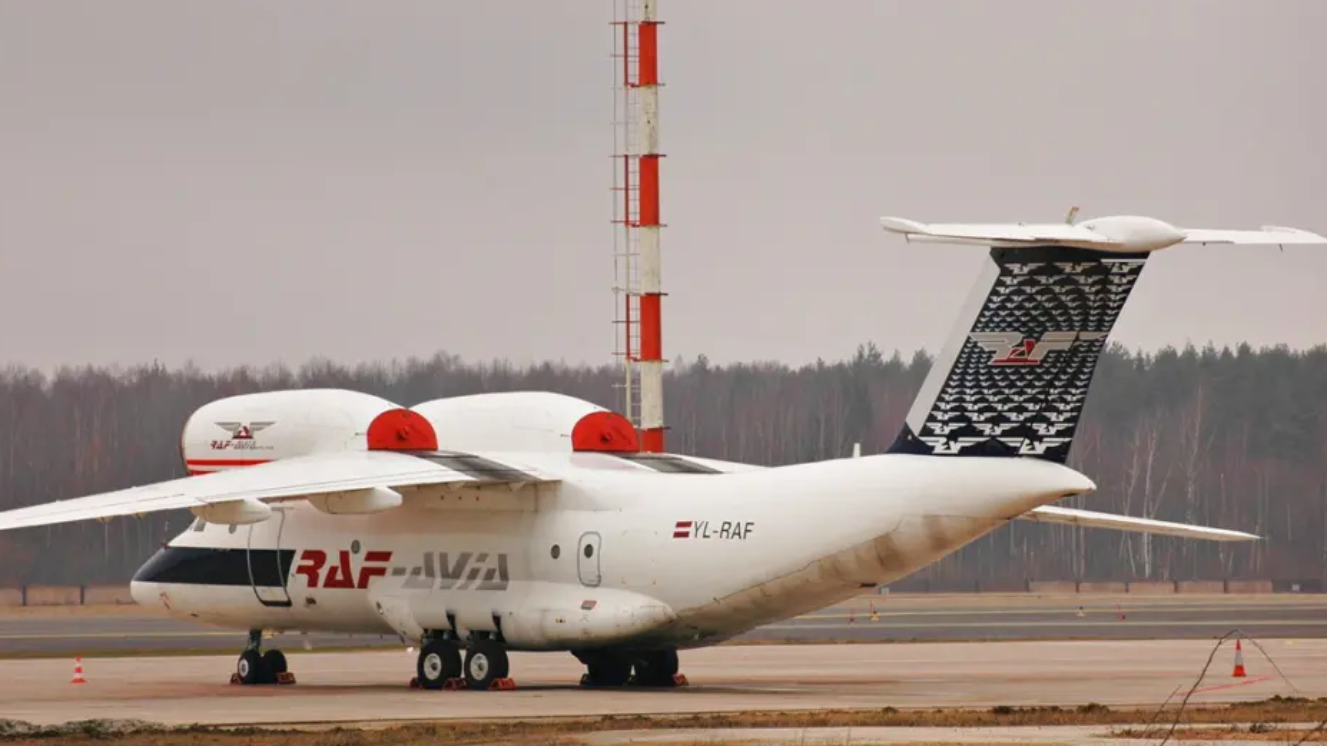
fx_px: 11911
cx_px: 623
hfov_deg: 6.4
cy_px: 459
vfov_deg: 3.6
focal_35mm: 339
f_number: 7.1
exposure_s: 1/200
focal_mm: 195
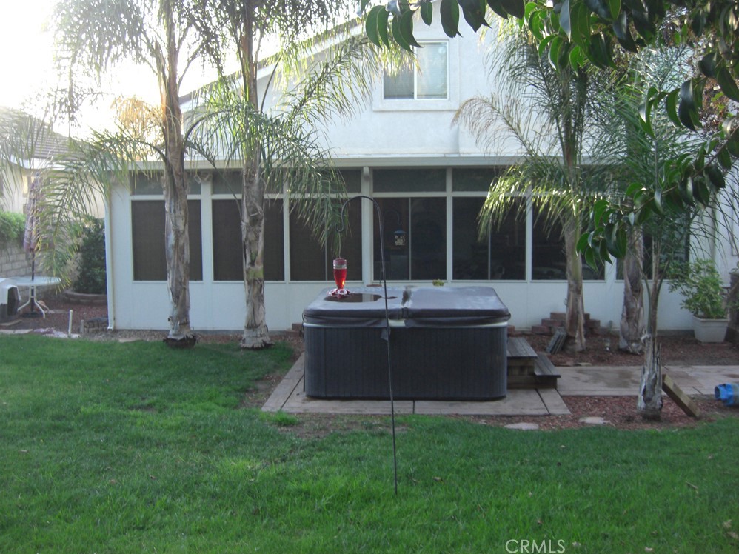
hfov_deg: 47.9
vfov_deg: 36.8
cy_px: 273
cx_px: 373
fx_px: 832
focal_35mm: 39
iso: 200
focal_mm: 7.9
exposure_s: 1/100
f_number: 2.8
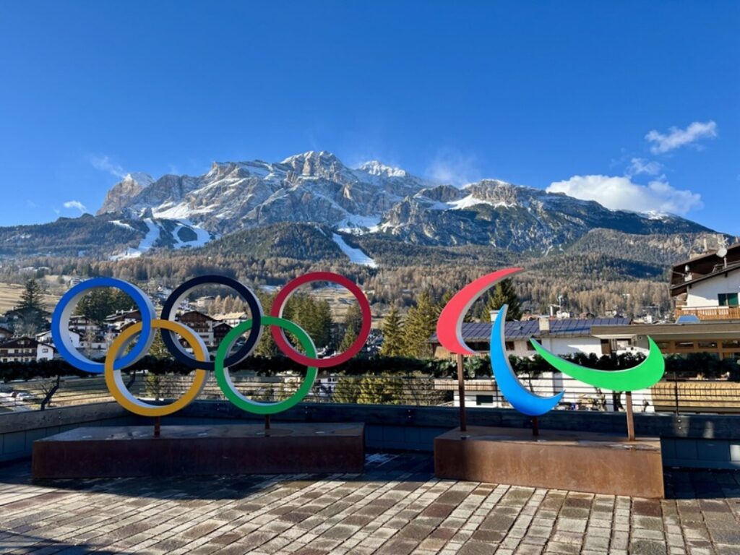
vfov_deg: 53.1
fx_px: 556
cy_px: 278
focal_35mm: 26
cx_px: 370
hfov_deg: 67.3
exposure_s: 1/1558
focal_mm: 5.1
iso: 50
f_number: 1.6
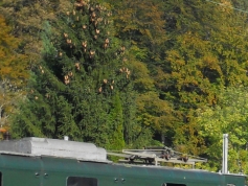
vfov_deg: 12.1
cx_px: 535
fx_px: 867
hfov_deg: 13.4
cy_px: 182
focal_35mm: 121
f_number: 2.7
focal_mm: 5
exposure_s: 1/800
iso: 80
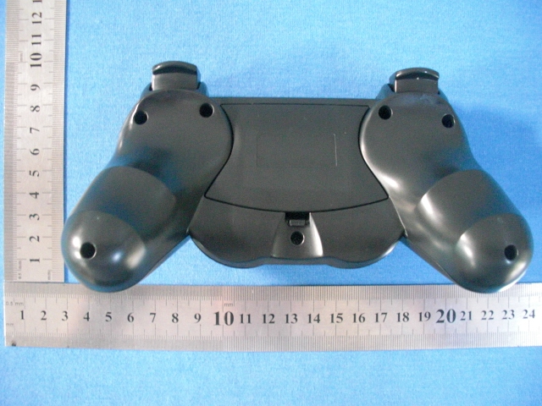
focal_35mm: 36
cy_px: 203
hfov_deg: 51.4
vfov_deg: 39.7
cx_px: 271
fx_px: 564
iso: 800
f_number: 2.8
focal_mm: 6.3
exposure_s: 1/8
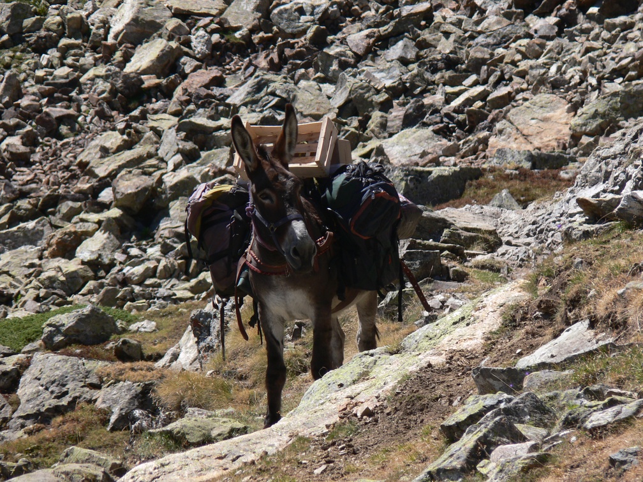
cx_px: 322
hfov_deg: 4.7
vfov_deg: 3.5
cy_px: 241
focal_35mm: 420
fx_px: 7802
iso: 80
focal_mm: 88.8
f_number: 5.6
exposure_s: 1/250
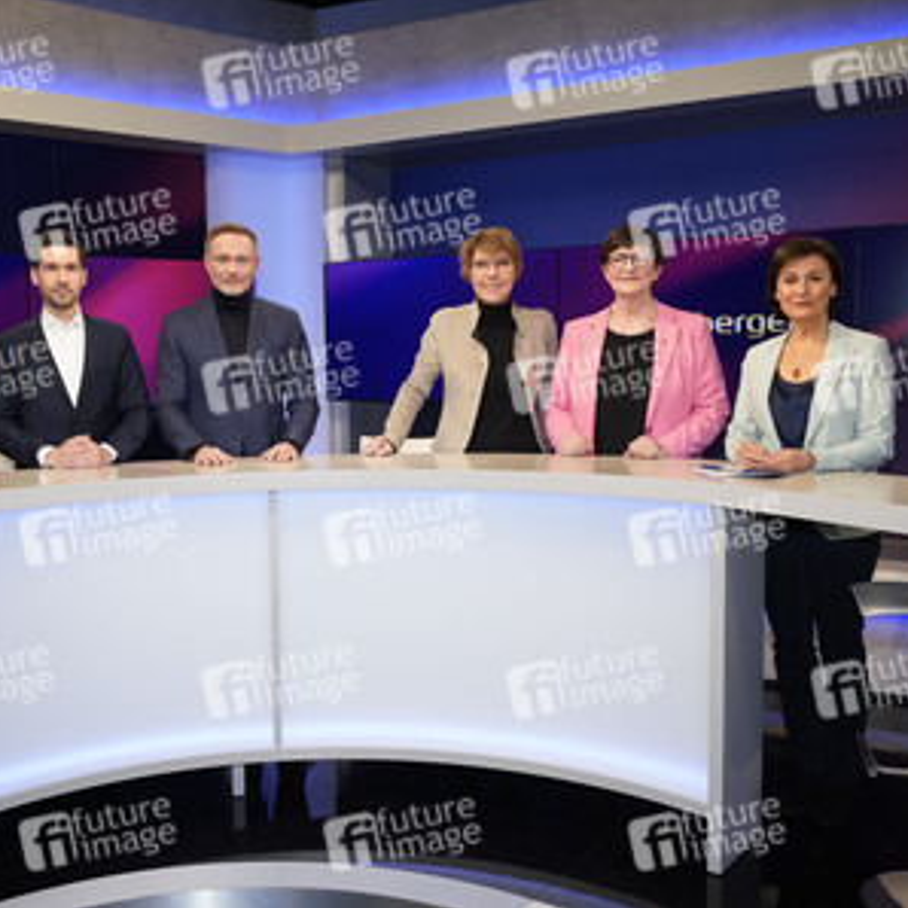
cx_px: 321
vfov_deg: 46.0
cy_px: 454
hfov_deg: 45.5
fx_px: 1068
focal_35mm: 36
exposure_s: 1/125
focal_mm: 28
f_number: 5.6
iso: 2000
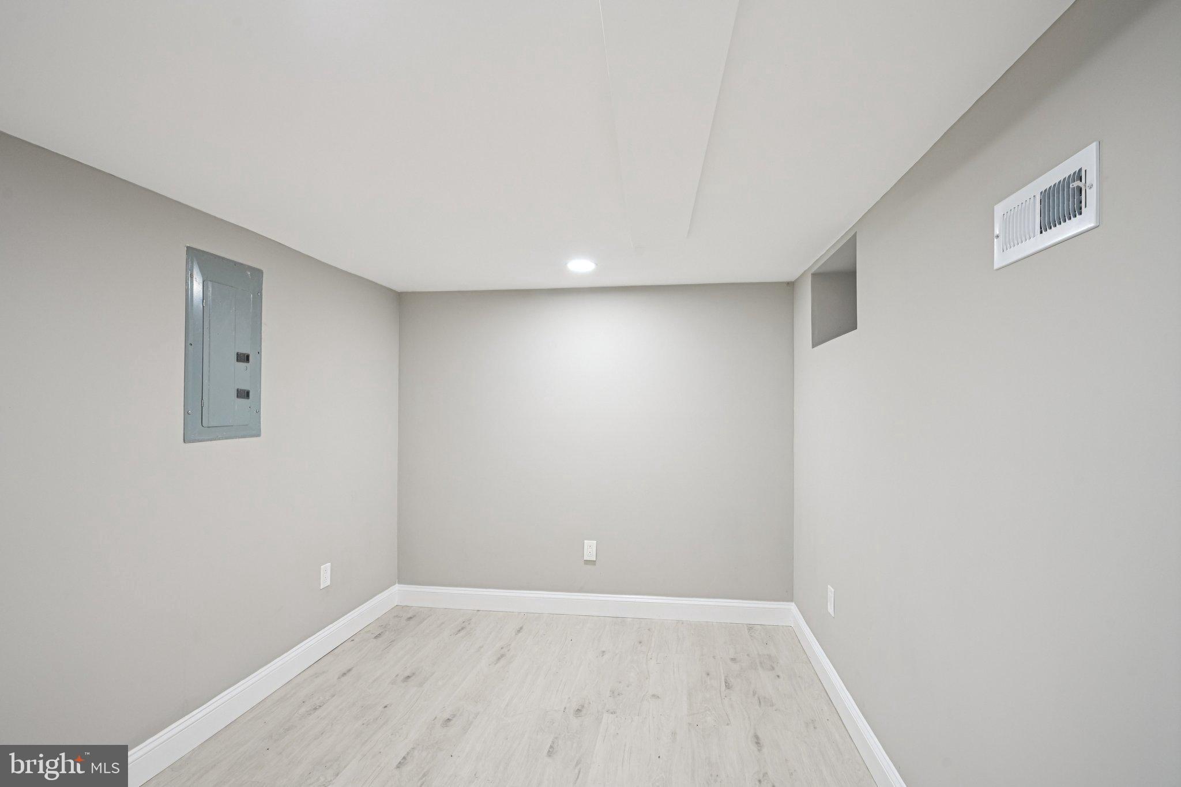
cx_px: 590
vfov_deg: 73.7
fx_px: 525
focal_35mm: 16
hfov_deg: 96.7
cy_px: 394
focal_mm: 16
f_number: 8
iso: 800
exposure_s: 1/25
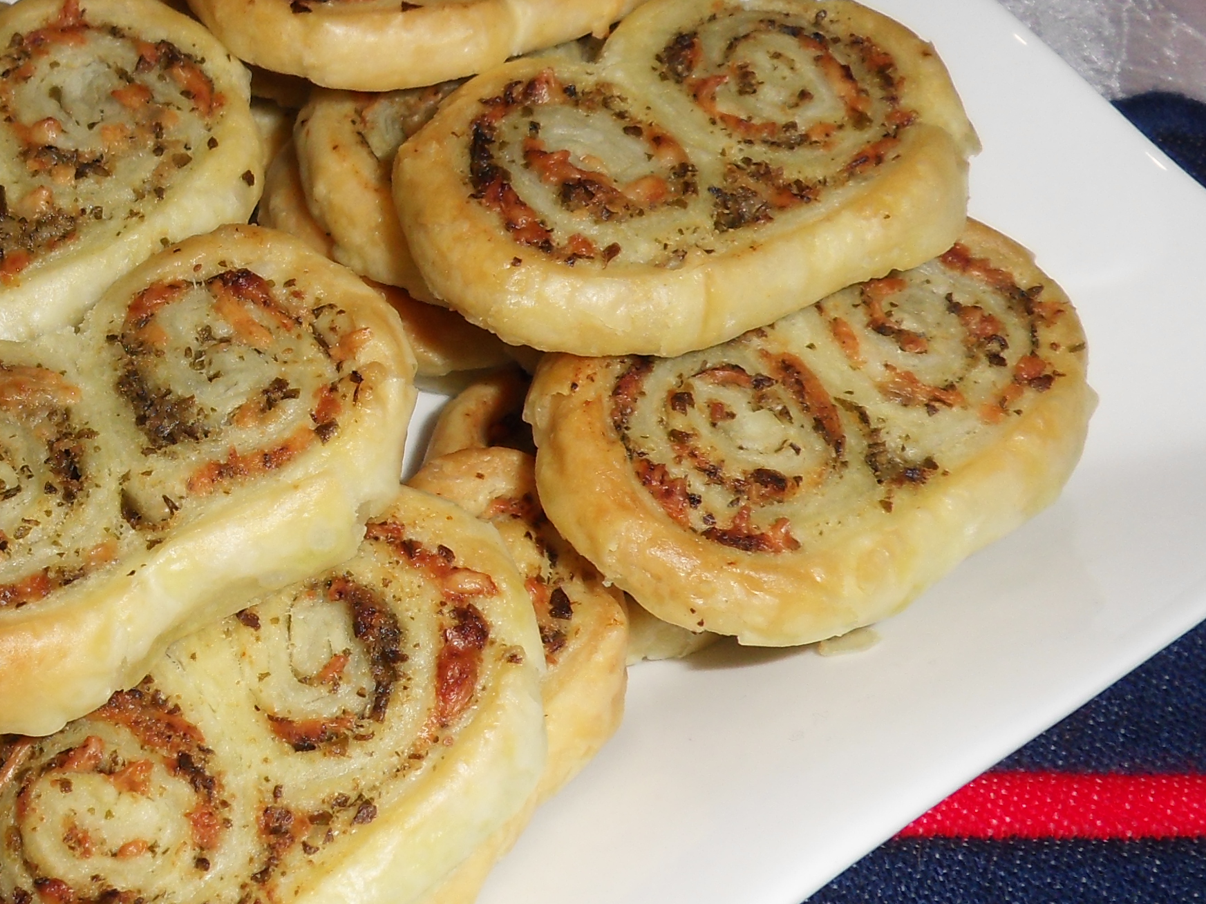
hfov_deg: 33.8
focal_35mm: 55
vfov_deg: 26.6
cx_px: 223
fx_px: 1916
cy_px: 428
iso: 100
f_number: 7.5
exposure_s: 1/30
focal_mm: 4.2
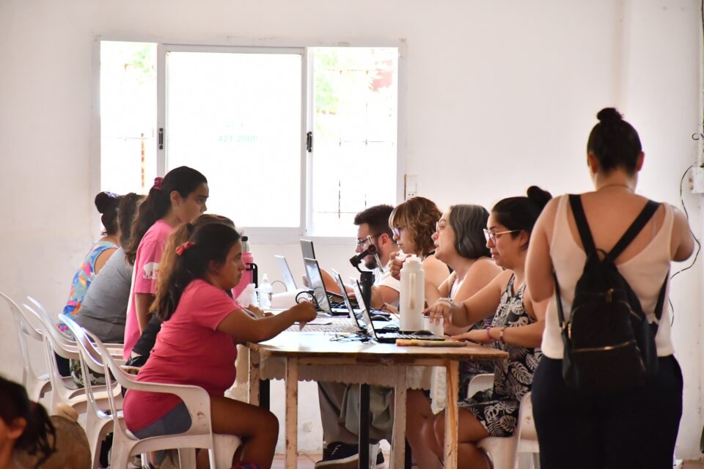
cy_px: 234
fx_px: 4106
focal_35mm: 210
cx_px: 352
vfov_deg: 6.5
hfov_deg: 9.8
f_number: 5.6
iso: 4000
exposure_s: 1/160
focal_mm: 140
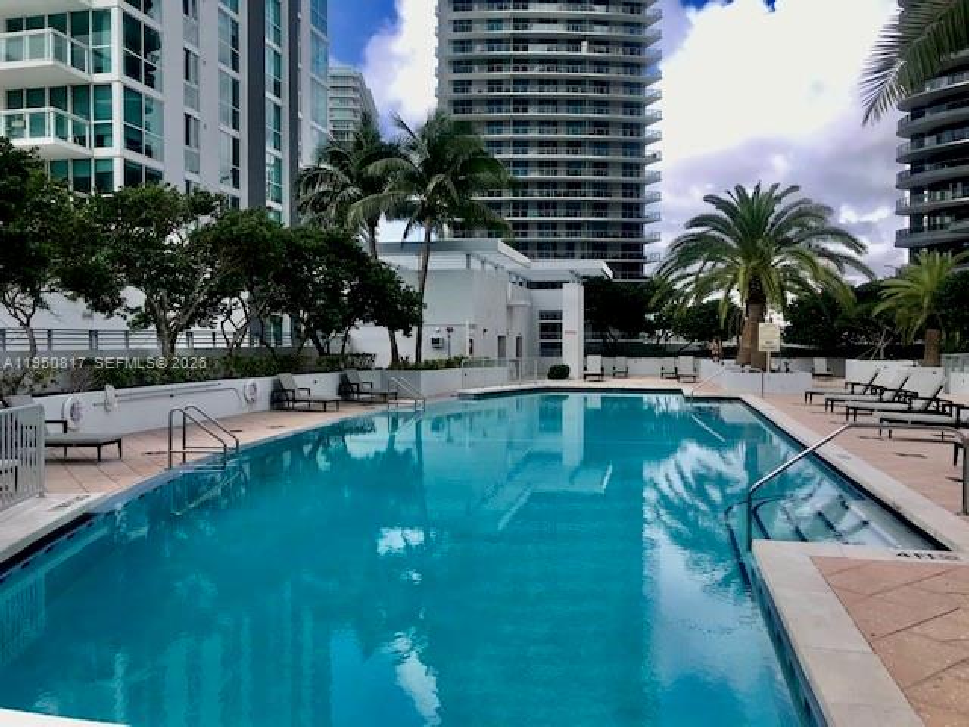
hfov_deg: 63.4
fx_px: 784
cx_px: 484
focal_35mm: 28
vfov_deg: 49.7
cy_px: 364
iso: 20
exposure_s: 1/1546
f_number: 1.8
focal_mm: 3.99
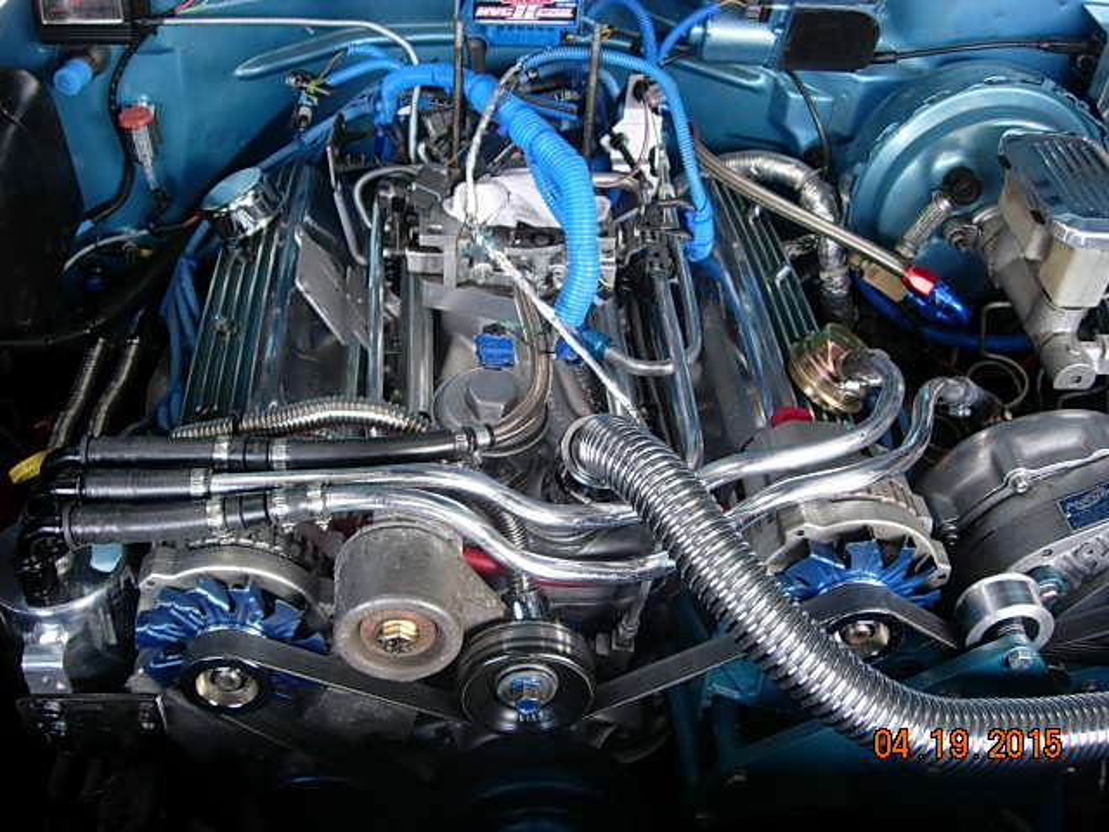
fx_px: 1217
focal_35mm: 38
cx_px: 554
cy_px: 416
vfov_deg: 37.7
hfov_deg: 49.0
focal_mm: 7.8
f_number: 2.8
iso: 64
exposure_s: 1/26.9
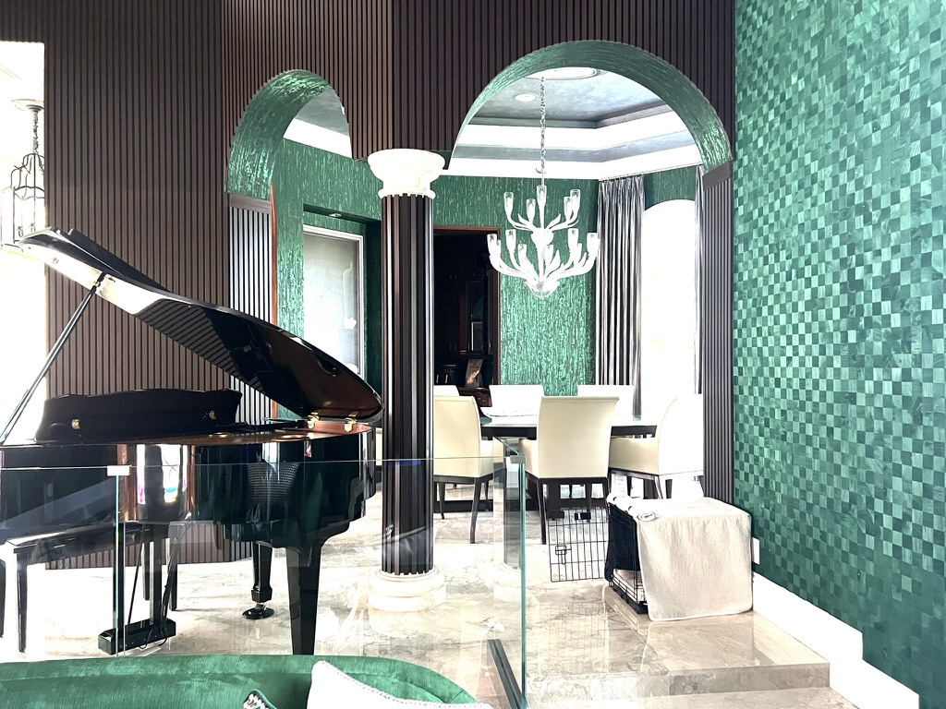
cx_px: 473
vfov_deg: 53.1
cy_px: 354
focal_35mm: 26
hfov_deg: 67.3
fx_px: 711
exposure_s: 1/58
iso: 500
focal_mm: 5.7
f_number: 1.5
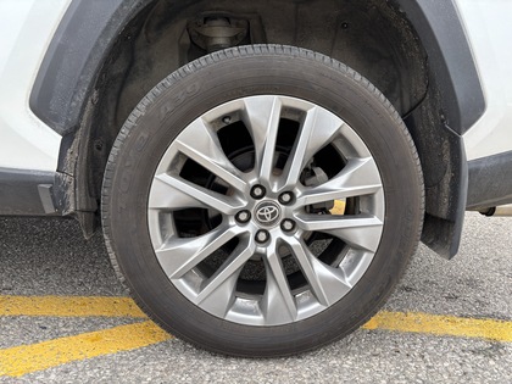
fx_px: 385
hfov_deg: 67.3
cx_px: 256
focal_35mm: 26
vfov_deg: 53.1
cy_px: 192
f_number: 1.6
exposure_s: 1/402
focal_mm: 5.96
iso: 50
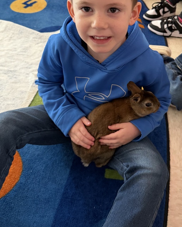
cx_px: 113
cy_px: 76
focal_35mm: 37
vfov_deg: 48.2
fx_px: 249
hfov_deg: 39.9
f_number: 1.78
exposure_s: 1/60
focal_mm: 6.76
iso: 500
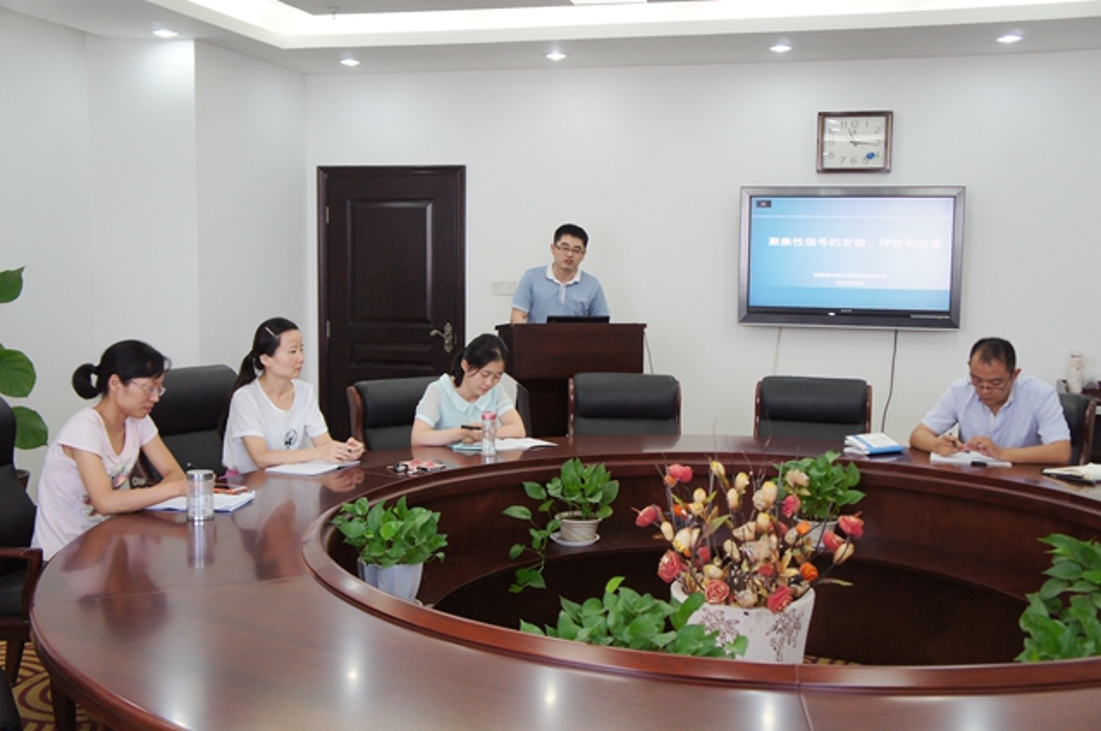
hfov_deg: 49.6
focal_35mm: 39
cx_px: 550
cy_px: 366
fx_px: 1191
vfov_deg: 34.1
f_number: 4
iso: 1000
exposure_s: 1/160
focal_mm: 26
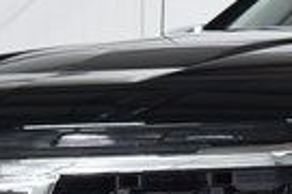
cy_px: 245
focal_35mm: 410
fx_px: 3325
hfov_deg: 4.9
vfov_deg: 3.3
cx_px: 655
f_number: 6.3
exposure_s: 1/15
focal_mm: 36
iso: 450
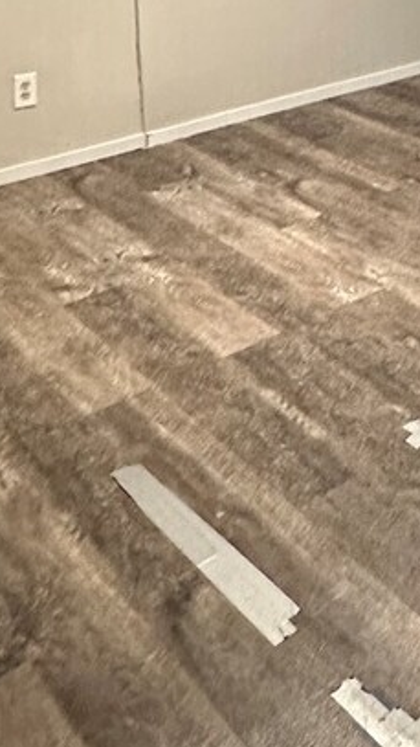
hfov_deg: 20.4
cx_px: 541
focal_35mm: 54
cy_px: -151
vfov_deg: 32.0
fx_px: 1069
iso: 640
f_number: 2.2
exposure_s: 1/60
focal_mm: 2.22
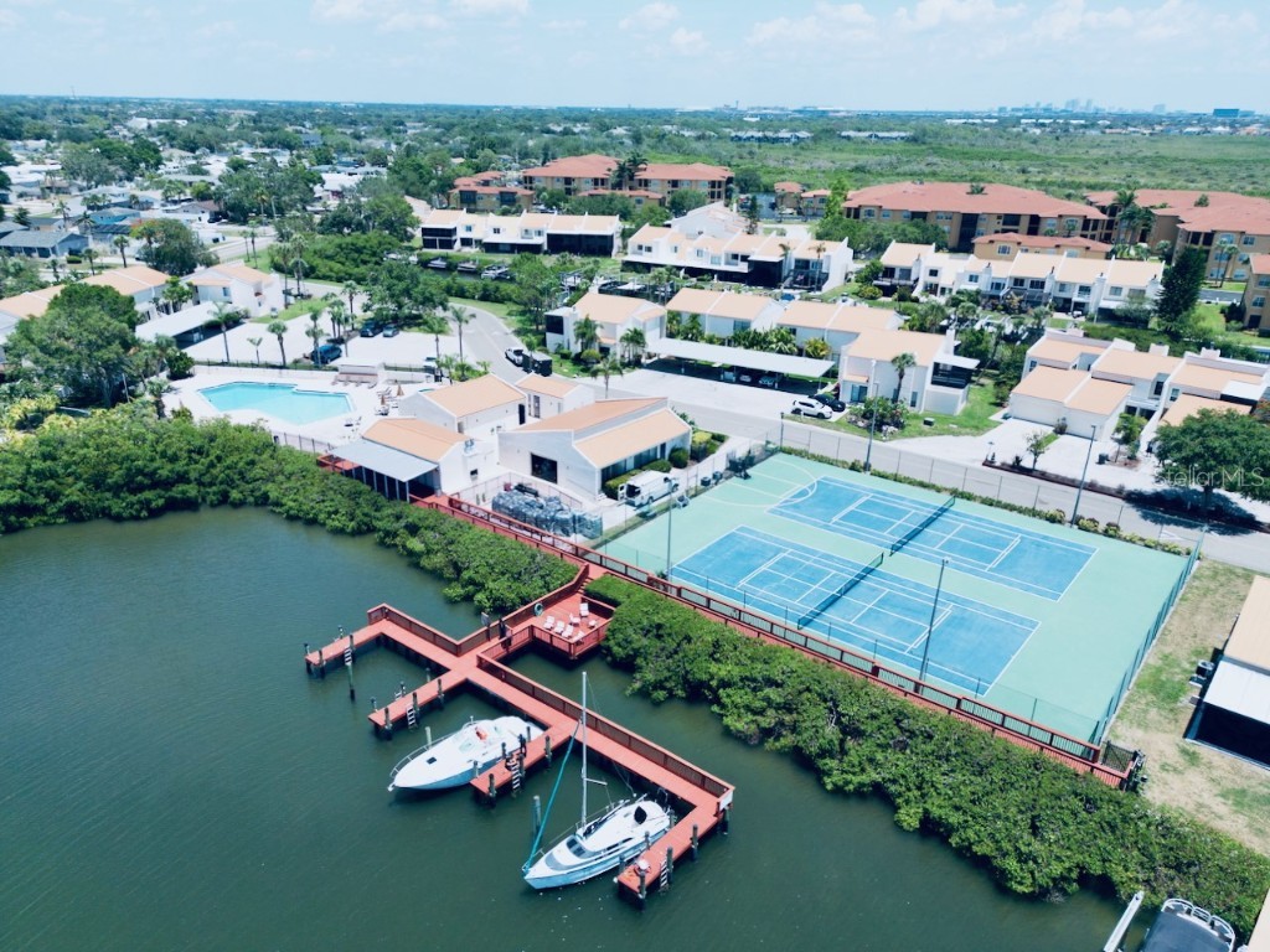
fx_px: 881
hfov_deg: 71.6
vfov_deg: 56.8
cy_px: 476
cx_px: 635
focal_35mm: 24
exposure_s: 1/3000
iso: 140
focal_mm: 6.72
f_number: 1.7
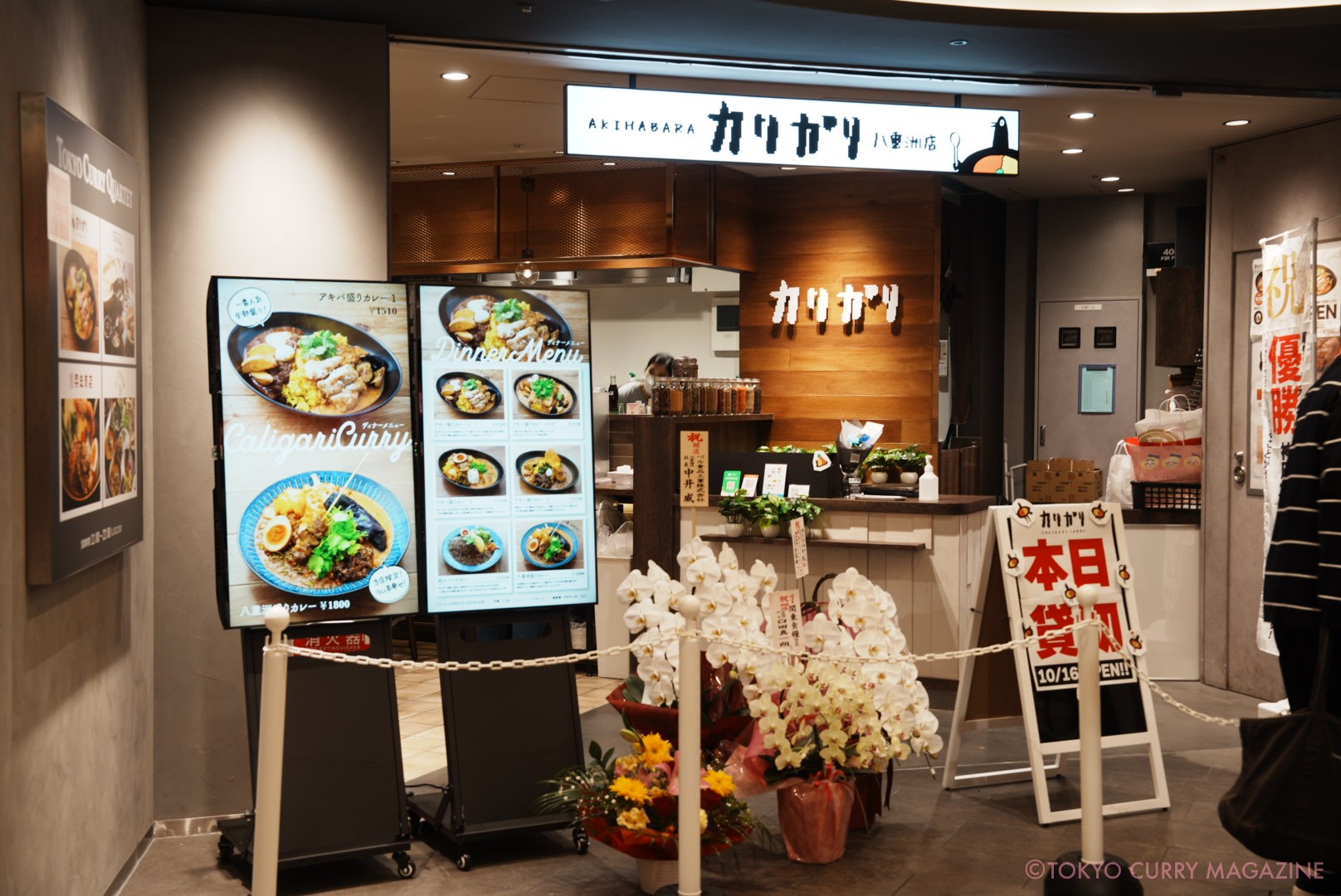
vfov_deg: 31.2
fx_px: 1603
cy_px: 448
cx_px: 670
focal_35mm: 43
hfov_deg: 45.4
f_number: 4.5
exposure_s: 1/13
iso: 100
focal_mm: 43
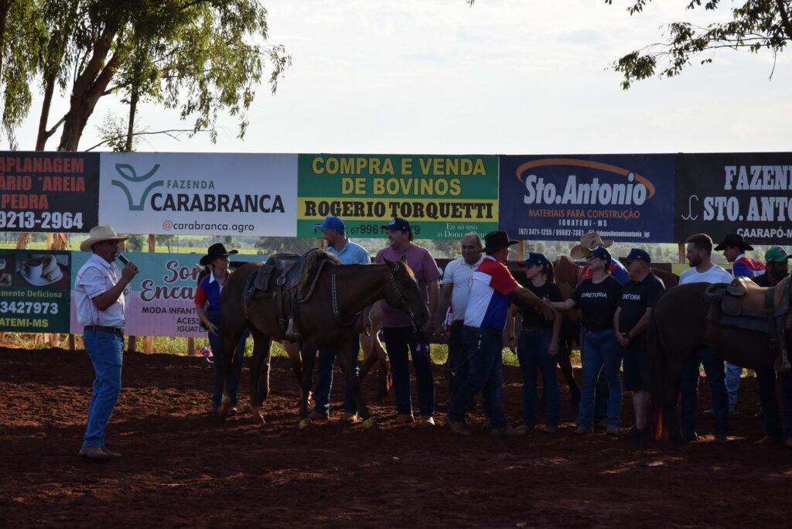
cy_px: 264
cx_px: 396
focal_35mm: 105
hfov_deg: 19.4
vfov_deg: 13.1
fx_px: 2311
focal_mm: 70
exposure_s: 1/1000
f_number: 8
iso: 400
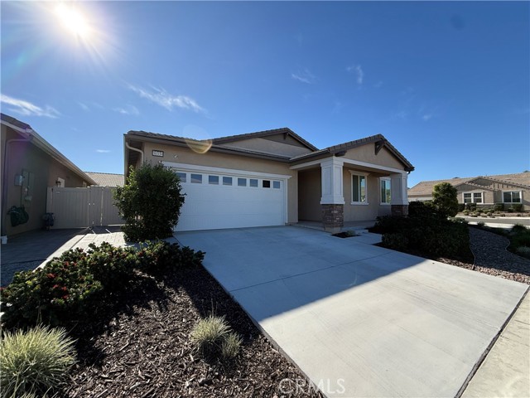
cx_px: 265
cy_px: 199
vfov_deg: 85.7
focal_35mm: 14
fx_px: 214
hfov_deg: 102.1
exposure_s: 1/1211
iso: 50
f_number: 2.2
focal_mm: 2.22
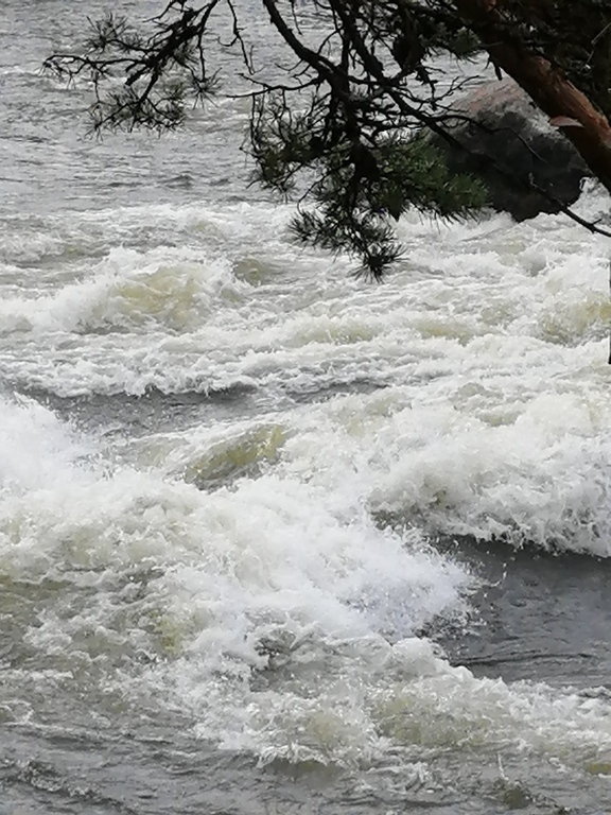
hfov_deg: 10.4
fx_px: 3342
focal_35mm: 142
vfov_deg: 13.9
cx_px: 306
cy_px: 408
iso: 50
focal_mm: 4.75
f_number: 1.8
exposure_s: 1/1486
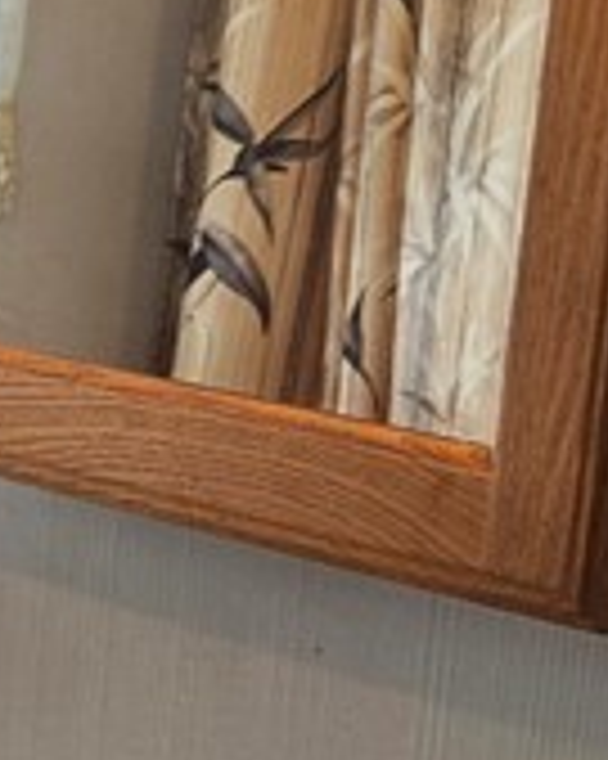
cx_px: -576
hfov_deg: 10.5
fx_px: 3062
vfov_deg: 14.1
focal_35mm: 136
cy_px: 558
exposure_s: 1/120
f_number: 1.8
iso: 100
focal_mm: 5.4
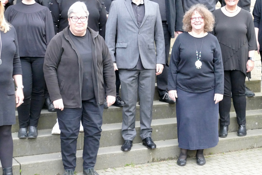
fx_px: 546
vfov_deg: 18.1
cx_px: 160
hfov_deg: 26.9
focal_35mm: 75
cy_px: 45
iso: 1600
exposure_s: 1/15
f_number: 3.2
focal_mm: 16.74
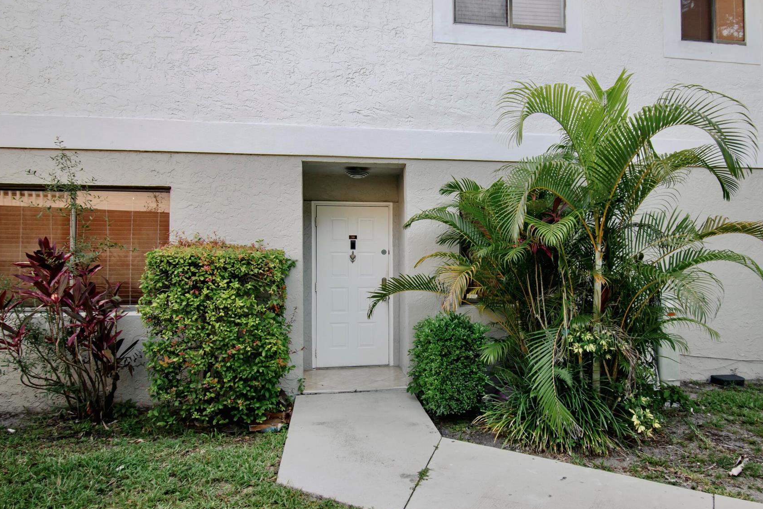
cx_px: 413
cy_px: 260
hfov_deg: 74.5
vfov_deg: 53.9
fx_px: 500
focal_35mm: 24
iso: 400
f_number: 5
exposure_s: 1/100
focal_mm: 13
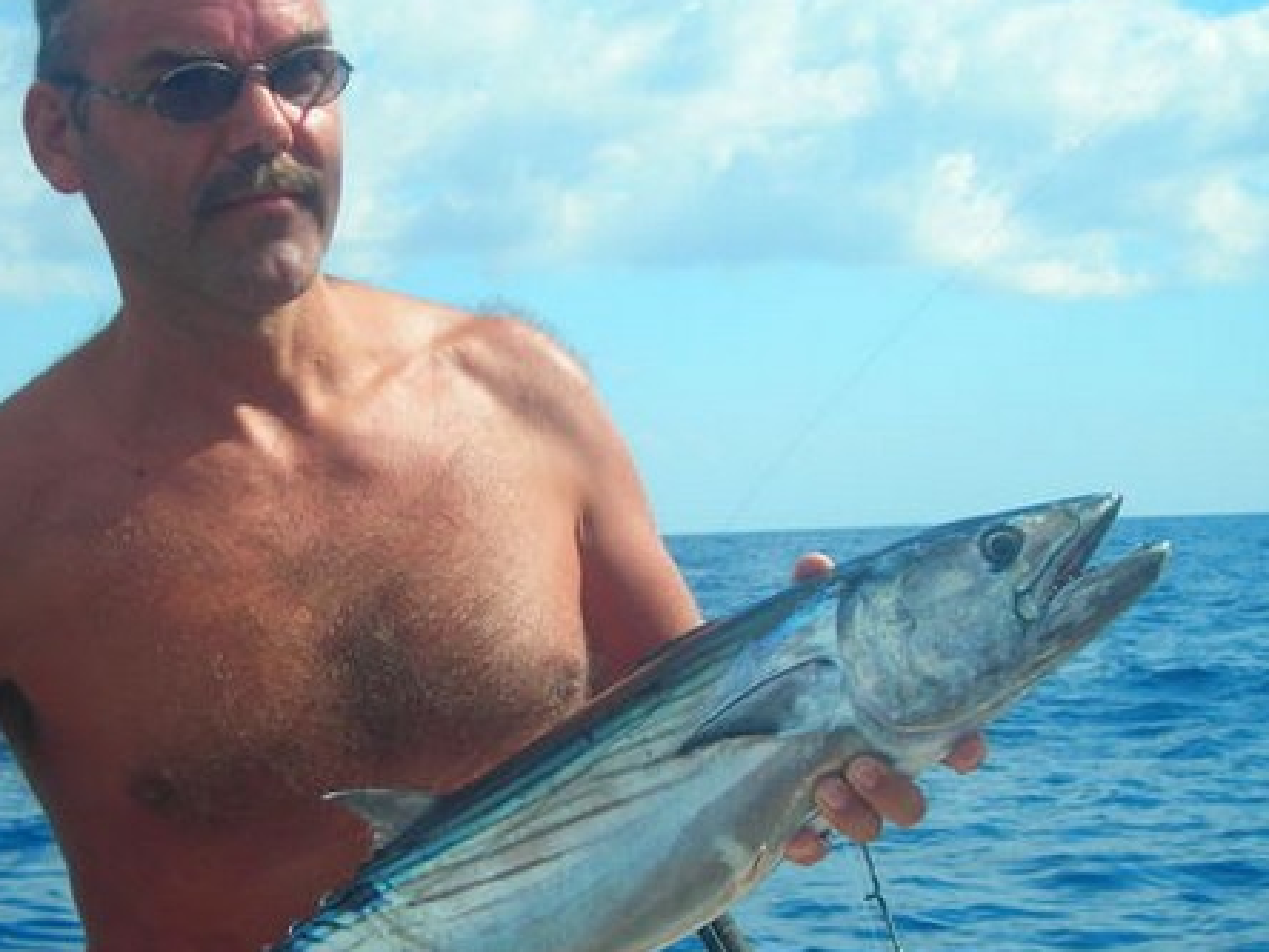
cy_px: 537
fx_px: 2859
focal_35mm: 78
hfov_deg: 24.9
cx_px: 414
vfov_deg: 18.9
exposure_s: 1/138
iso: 50
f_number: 7.3
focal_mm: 9.1
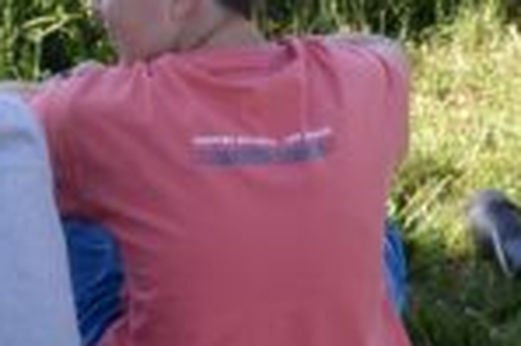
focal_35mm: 148
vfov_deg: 9.1
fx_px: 2145
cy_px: -115
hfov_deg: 13.7
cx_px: 38
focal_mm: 21
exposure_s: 1/125
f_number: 5.6
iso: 110
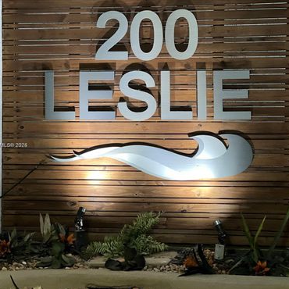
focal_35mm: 92
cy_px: 146
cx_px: 144
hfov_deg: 18.9
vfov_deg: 18.9
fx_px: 869
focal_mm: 9
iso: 400
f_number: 2.8
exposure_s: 1/20
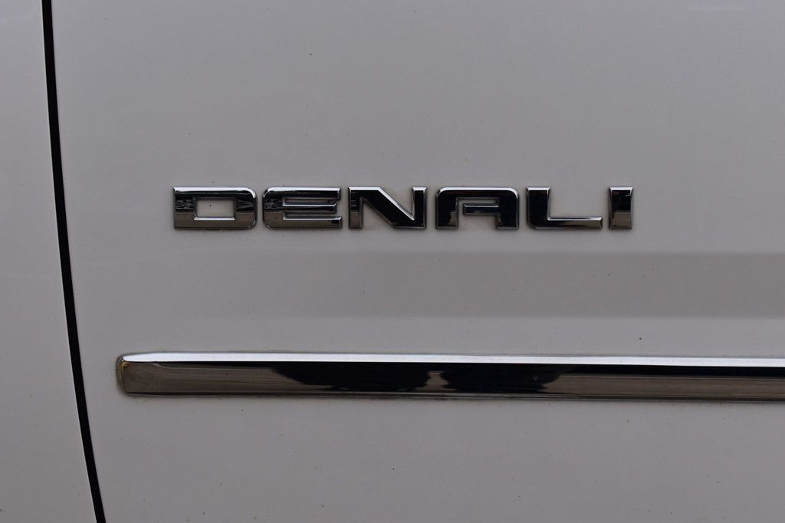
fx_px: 1798
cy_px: 262
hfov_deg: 24.6
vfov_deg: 16.5
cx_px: 392
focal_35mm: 82
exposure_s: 1/125
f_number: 9
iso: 400
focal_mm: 55
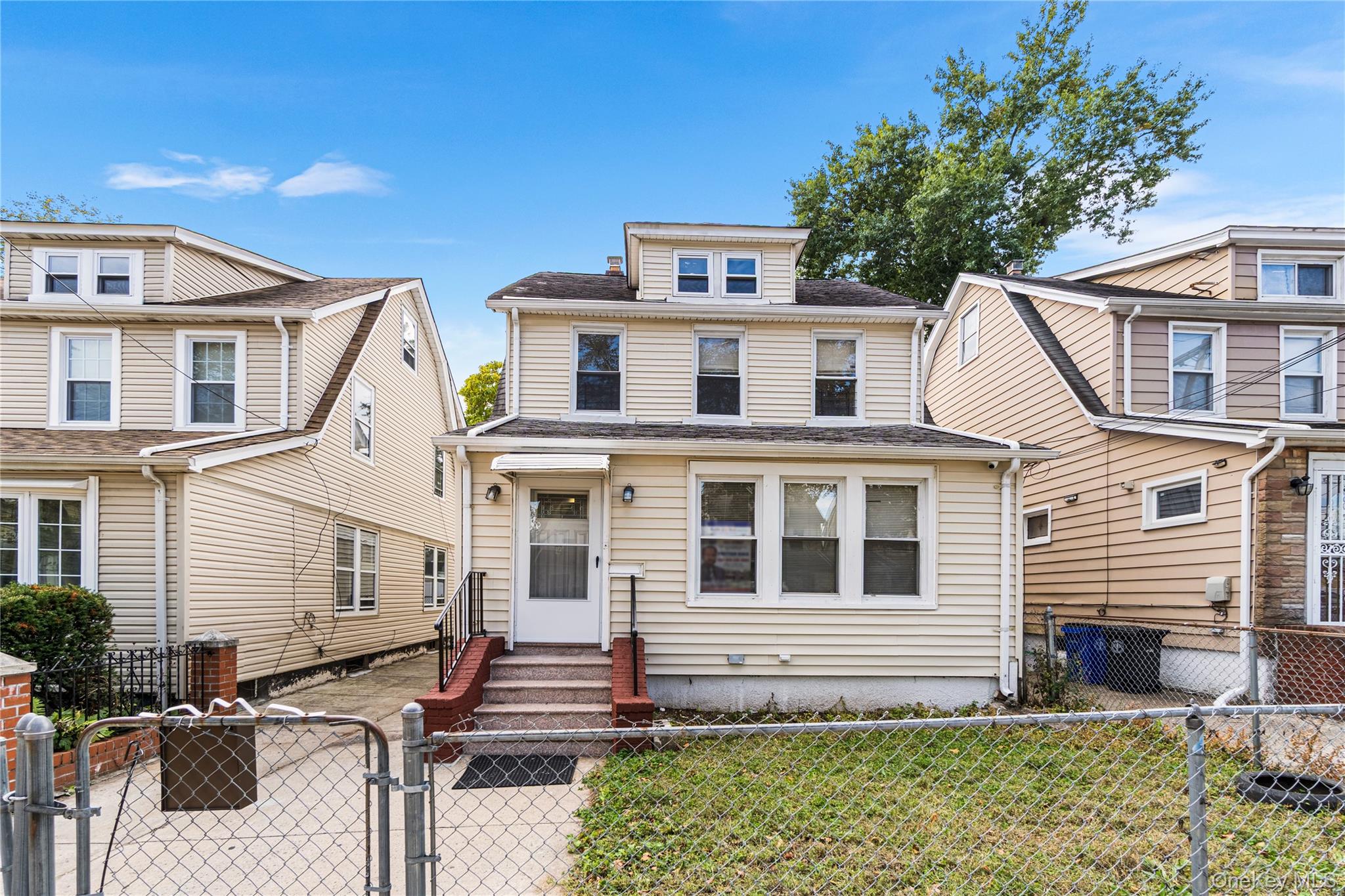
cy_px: 448
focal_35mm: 15
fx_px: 560
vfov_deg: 77.3
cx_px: 672
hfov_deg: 100.4
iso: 100
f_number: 8
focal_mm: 10
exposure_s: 1/1000
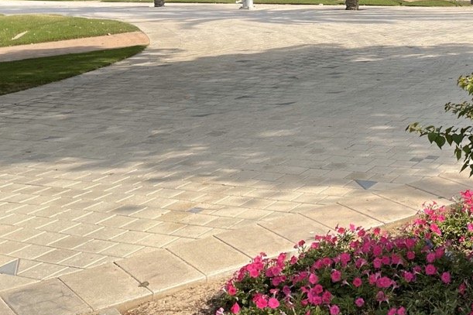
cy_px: -48
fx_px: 814
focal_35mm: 62
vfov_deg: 20.7
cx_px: 430
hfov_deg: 30.9
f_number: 1.6
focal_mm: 4.2
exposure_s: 1/2564
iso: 32
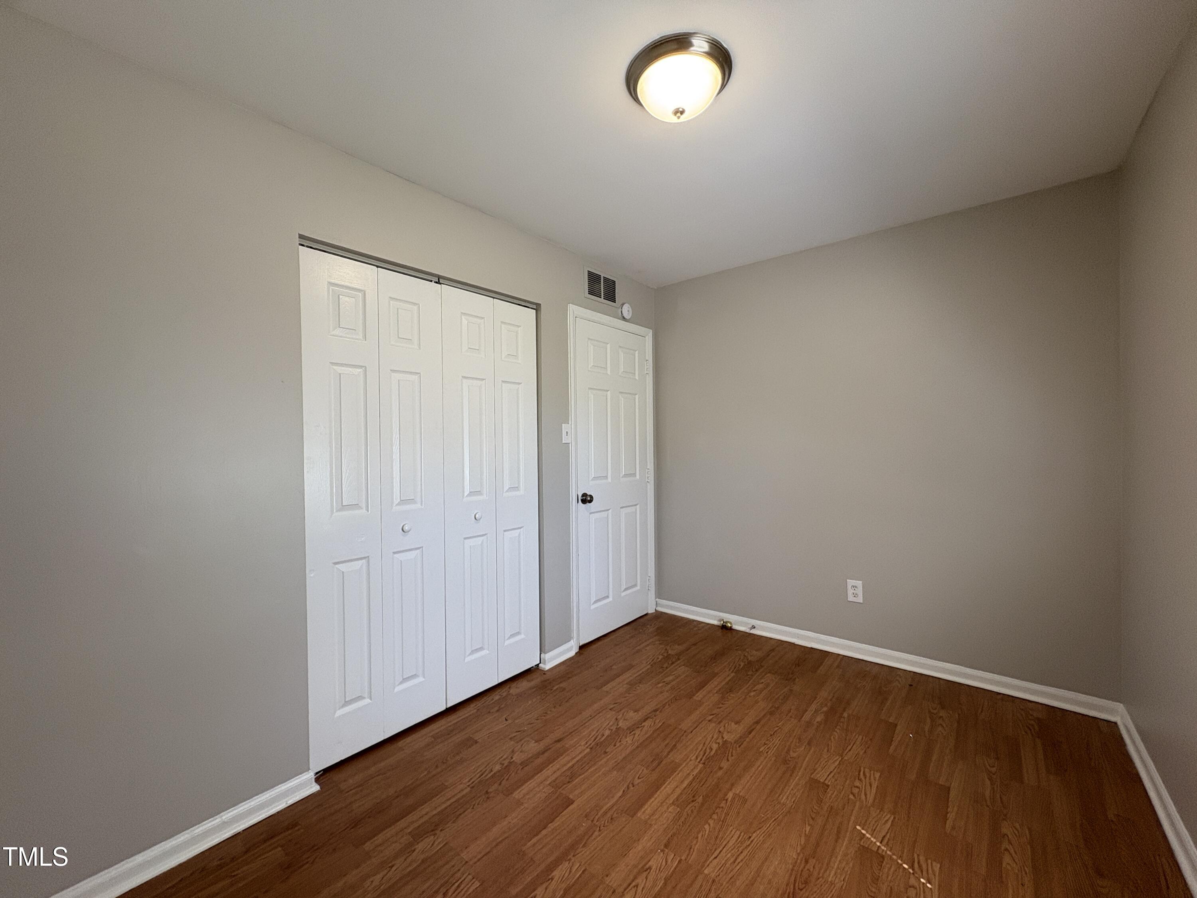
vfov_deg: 85.7
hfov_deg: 102.1
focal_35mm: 14
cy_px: 449
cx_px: 598
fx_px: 484
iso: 80
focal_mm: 2.22
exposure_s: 1/120
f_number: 2.2
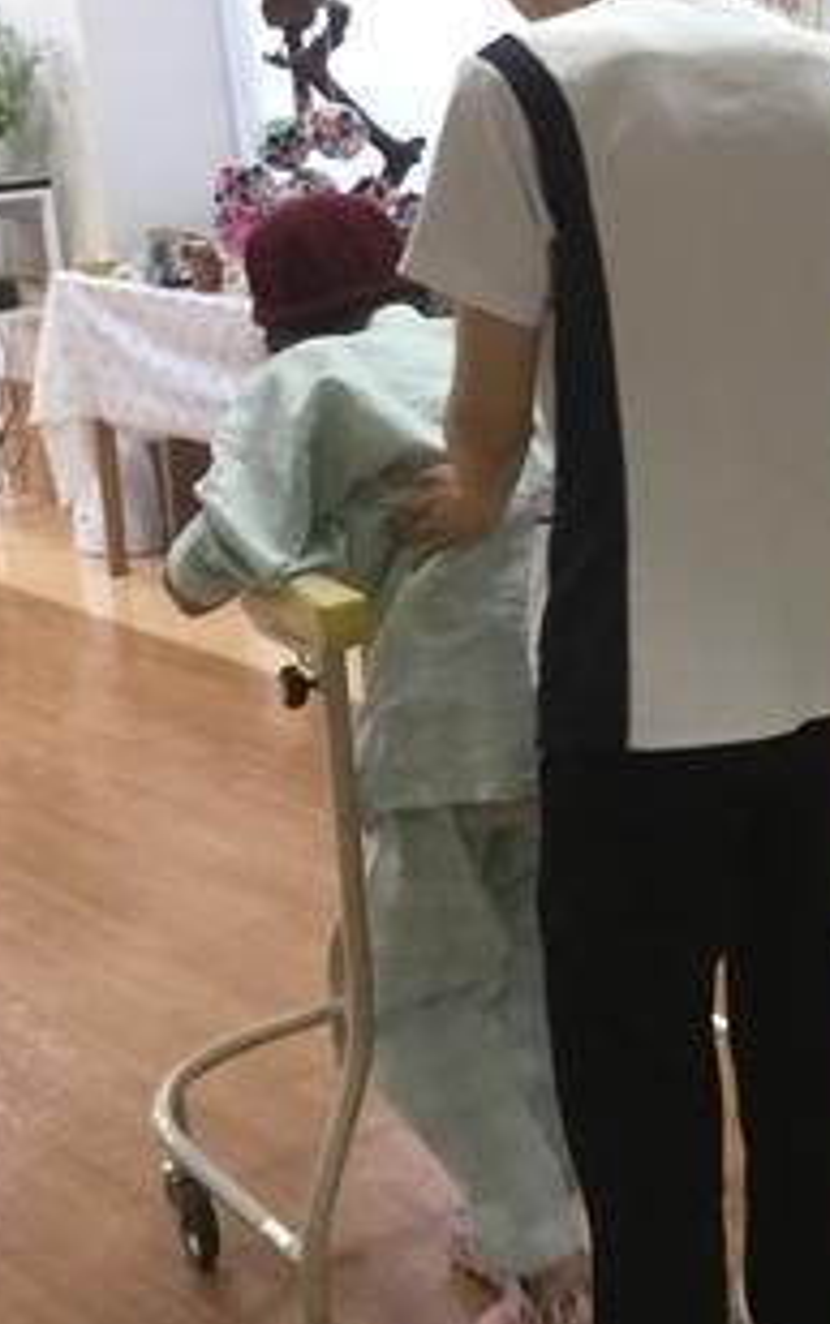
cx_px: 1084
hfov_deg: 18.9
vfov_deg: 31.8
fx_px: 2312
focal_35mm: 64
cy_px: 503
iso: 100
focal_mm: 3.3
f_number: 2.4
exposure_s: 1/33
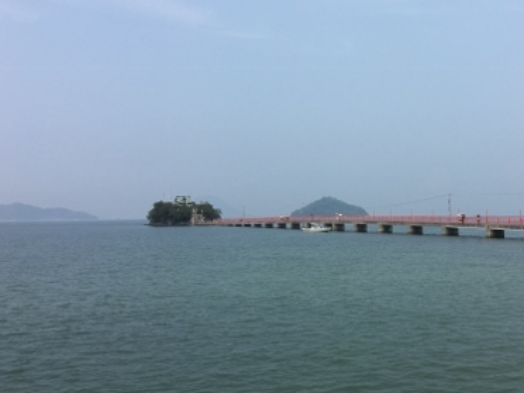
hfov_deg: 47.2
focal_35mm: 39
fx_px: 590
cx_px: 344
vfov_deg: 36.7
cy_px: 154
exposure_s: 1/2653
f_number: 2.2
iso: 25
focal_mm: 4.15
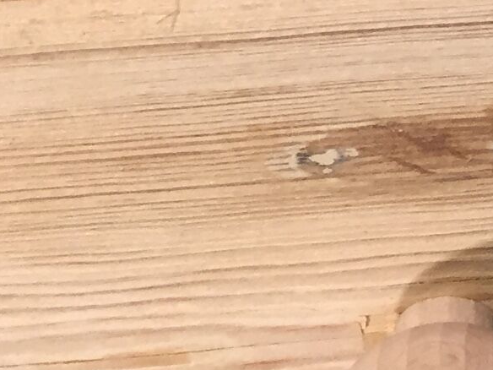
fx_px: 2307
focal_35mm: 162
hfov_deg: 11.1
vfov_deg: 9.1
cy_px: 7
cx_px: 983
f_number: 2.2
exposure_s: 1/33
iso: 80
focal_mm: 4.15
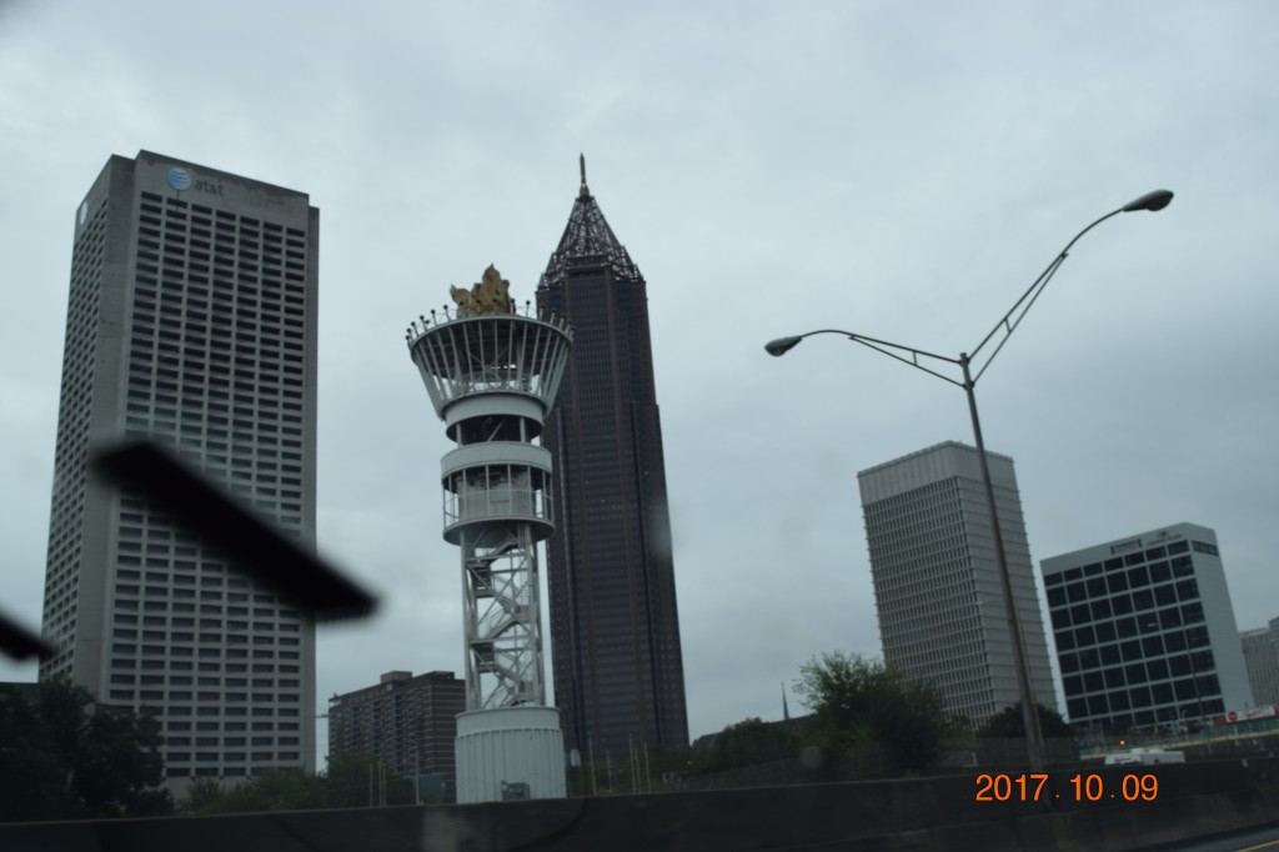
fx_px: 1279
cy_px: 426
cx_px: 640
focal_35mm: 36
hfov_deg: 53.1
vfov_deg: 36.8
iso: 200
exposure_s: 1/320
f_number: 7.1
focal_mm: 24
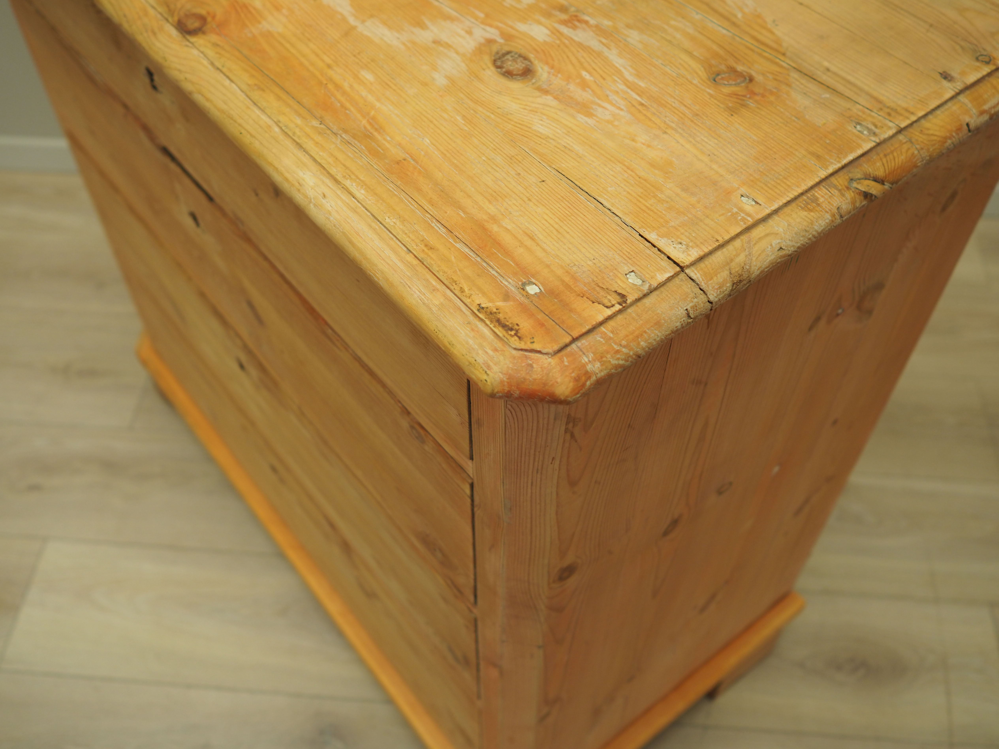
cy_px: 374
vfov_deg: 41.8
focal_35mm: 34
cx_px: 500
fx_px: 981
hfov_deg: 54.0
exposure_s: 1/40
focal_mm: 17
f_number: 2.5
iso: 250
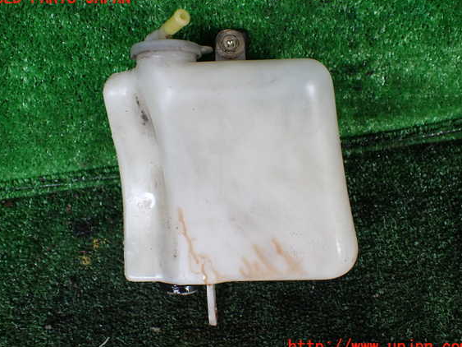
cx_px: 227
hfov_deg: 56.8
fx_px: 427
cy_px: 173
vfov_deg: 44.1
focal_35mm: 32
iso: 125
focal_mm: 5.4
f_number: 2.3
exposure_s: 1/125
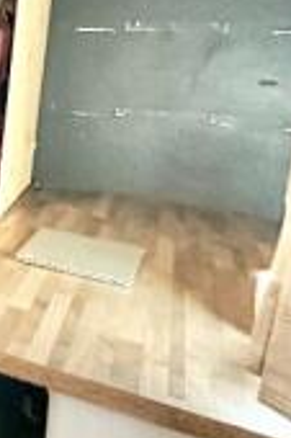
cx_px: -455
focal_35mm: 50
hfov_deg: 14.0
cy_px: 94
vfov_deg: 38.3
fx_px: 607
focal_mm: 2.22
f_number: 2.2
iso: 640
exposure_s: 1/50
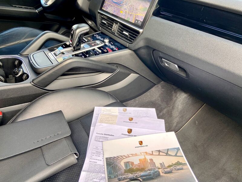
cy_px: 91
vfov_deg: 53.1
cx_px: 121
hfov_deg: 67.3
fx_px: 182
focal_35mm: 26
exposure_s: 1/85
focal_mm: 4.25
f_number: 1.8
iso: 64
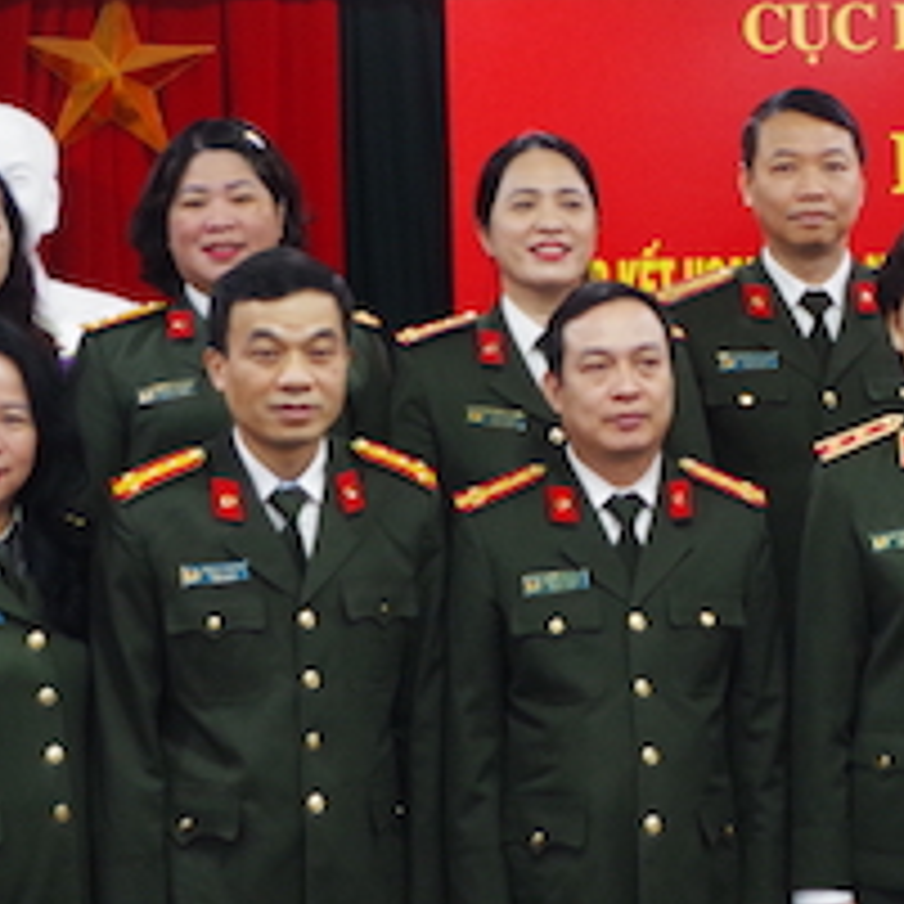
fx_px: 3398
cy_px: 61
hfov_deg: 15.1
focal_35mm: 115
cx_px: 553
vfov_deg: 15.0
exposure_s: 1/60
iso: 800
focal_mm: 23.13
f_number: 4
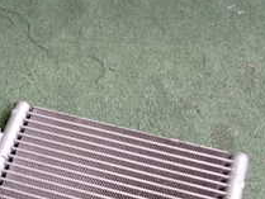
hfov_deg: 20.9
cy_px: 221
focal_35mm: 86
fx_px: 659
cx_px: -68
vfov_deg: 16.6
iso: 200
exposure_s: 1/30
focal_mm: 5.4
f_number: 2.3
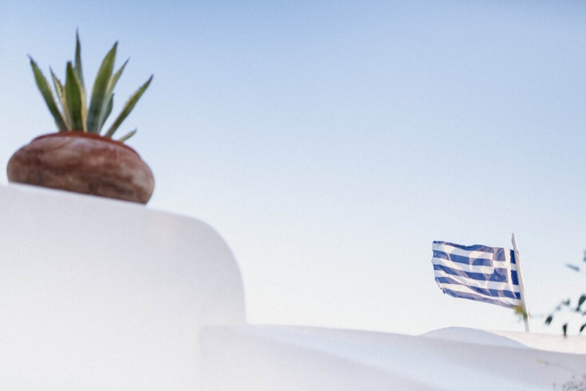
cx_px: 293
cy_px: 196
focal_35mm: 35
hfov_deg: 54.4
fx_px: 570
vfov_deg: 37.9
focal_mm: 35
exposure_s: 1/640
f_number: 1.4
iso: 100
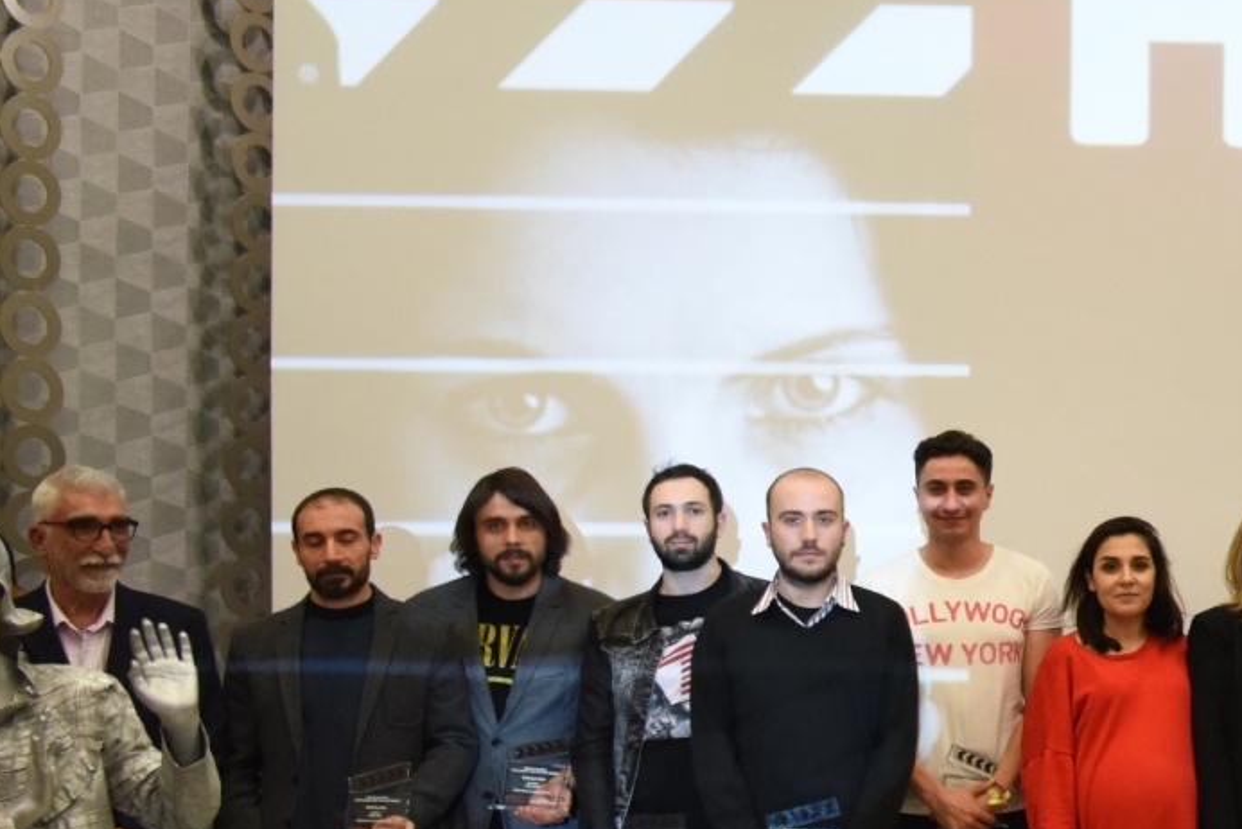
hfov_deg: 25.6
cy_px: 559
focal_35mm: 67
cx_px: 1637
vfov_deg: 20.3
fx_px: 2312
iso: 2000
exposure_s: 1/160
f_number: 2.8
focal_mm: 24
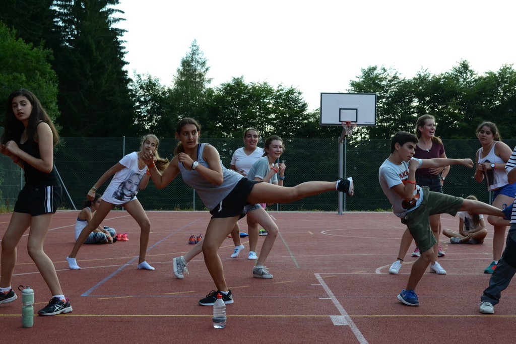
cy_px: 172
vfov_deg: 22.6
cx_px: 258
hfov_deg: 33.4
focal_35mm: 60
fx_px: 860
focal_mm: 40
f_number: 9
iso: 1600
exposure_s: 1/320
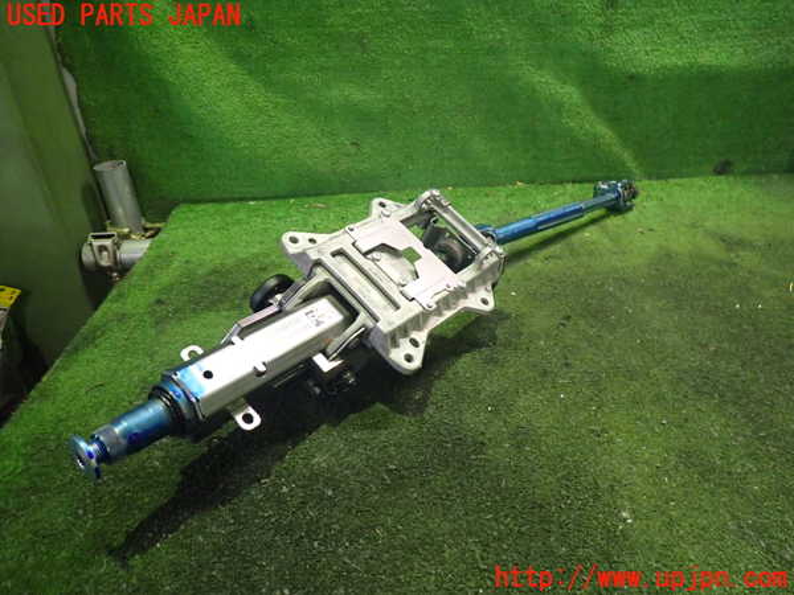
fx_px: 573
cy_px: 298
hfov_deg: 69.4
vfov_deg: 54.9
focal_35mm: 25
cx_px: 397
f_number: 2
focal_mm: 4.5
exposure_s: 1/30
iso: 640
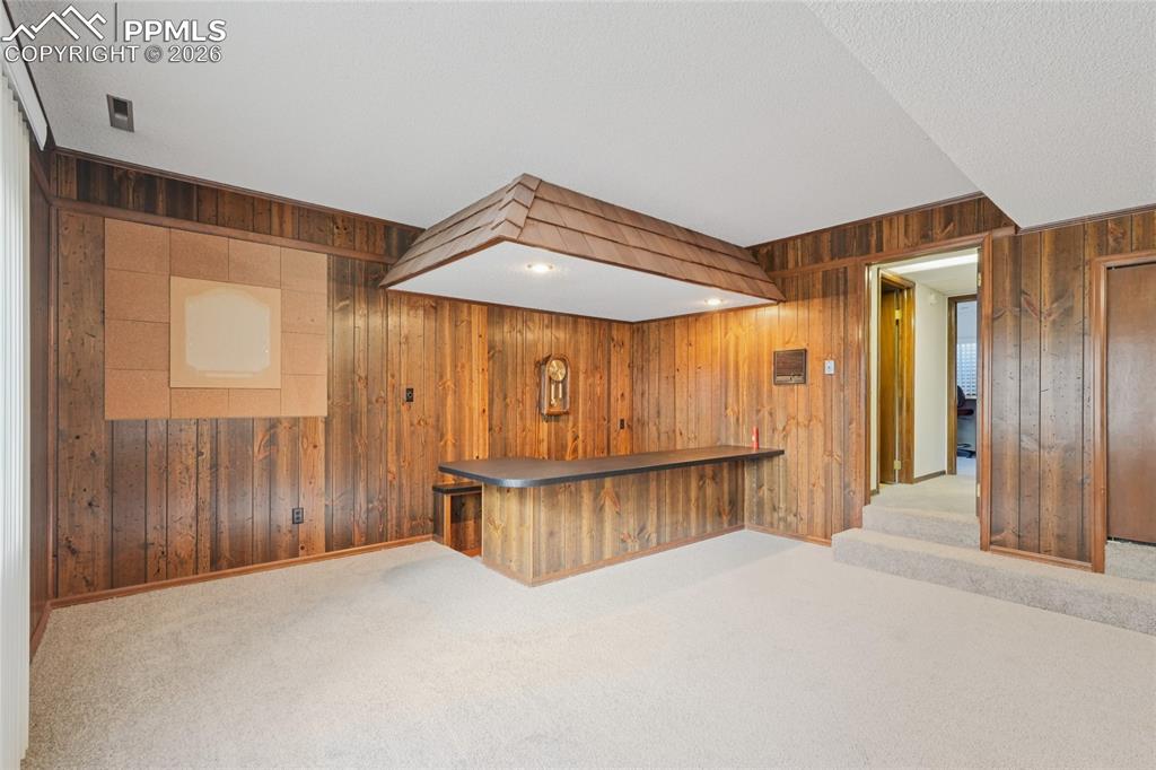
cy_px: 385
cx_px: 578
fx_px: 481
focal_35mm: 15
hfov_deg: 100.4
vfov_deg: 77.3
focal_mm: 10
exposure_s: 2
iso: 800
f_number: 8
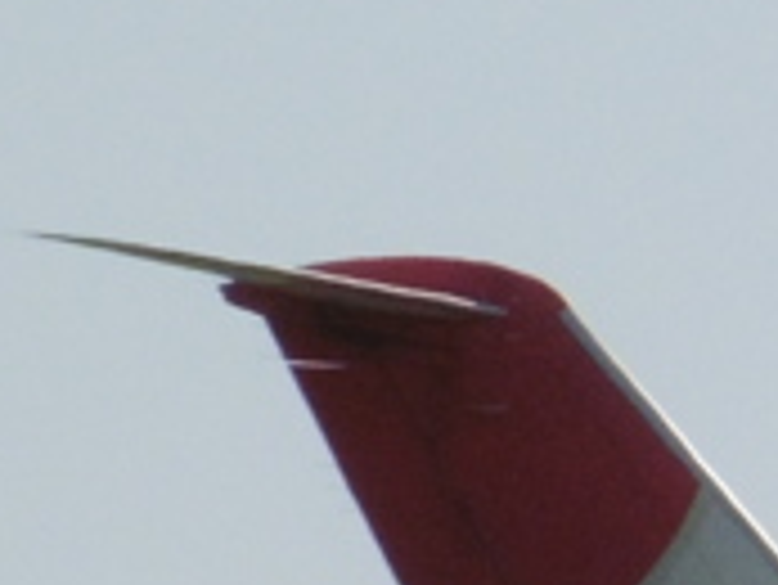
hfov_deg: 1.7
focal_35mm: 1175
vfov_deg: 1.3
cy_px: 868
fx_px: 26427
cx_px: 1983
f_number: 6.3
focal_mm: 35.6
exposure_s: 1/1250
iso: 200
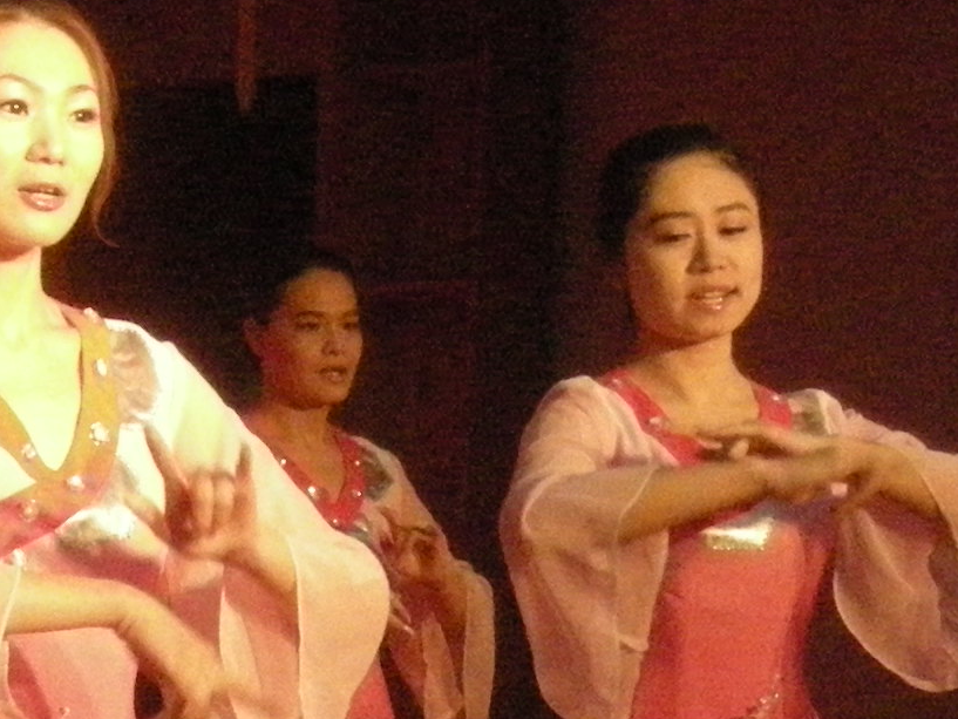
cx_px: -565
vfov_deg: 7.3
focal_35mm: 203
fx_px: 5619
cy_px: 724
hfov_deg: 9.4
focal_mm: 8.8
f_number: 3.3
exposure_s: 1/88.5
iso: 800
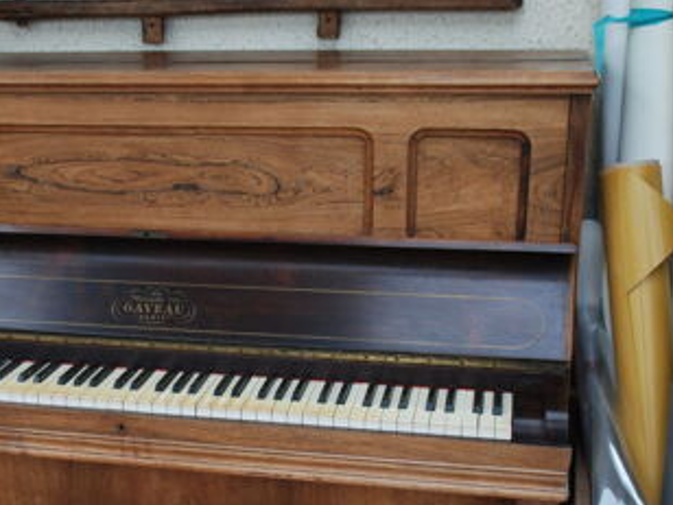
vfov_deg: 23.2
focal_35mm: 63
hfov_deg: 30.4
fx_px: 1225
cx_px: 208
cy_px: 333
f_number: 4.2
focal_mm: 28
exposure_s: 1/50
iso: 200
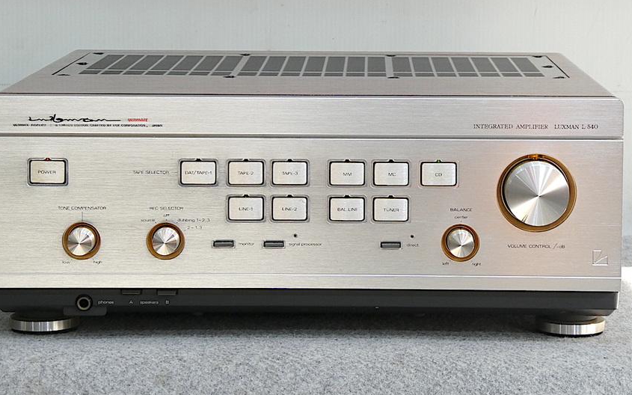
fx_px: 2032
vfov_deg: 11.1
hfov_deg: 17.7
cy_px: 158
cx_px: 308
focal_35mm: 118
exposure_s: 1/25
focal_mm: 17.5
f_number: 5
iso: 200
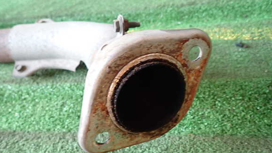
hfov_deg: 67.9
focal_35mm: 28
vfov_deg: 41.4
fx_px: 202
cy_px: 80
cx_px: 133
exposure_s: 1/30
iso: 500
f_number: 2
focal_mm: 4.5
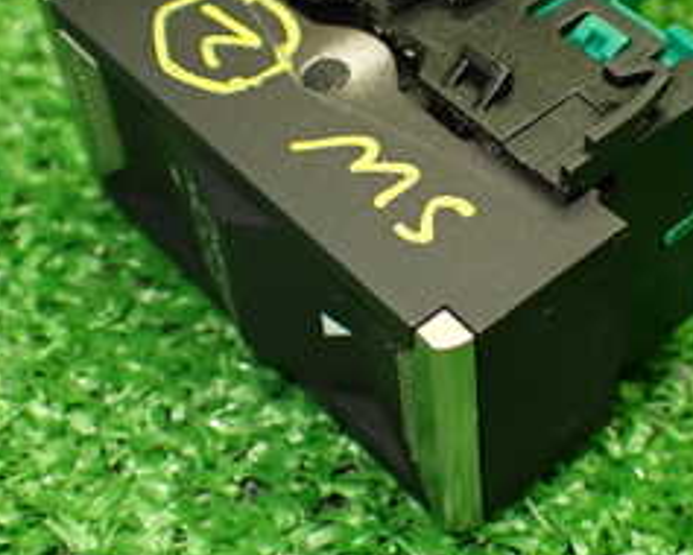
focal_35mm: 74
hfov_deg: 25.5
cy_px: 196
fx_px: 1519
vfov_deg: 20.7
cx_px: 480
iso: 400
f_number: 2.3
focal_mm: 5.4
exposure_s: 1/125
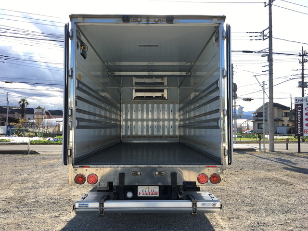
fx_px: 258
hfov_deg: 61.7
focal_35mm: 29
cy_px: 116
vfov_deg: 48.2
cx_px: 154
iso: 25
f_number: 2.2
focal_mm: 4.15
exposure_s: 1/475
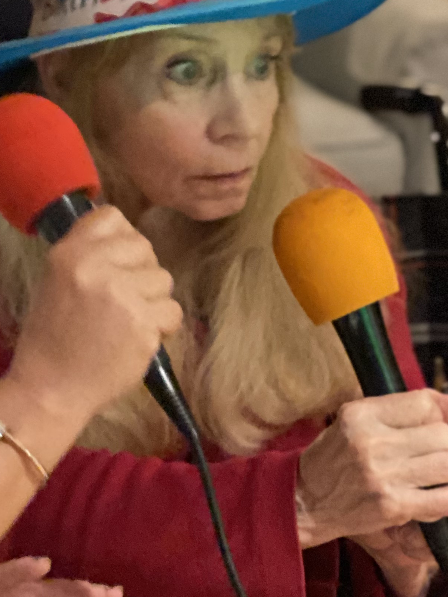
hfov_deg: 11.3
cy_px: -14
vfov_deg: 14.9
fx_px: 2243
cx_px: 63
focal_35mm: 130
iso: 1250
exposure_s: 1/15
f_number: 2
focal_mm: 6
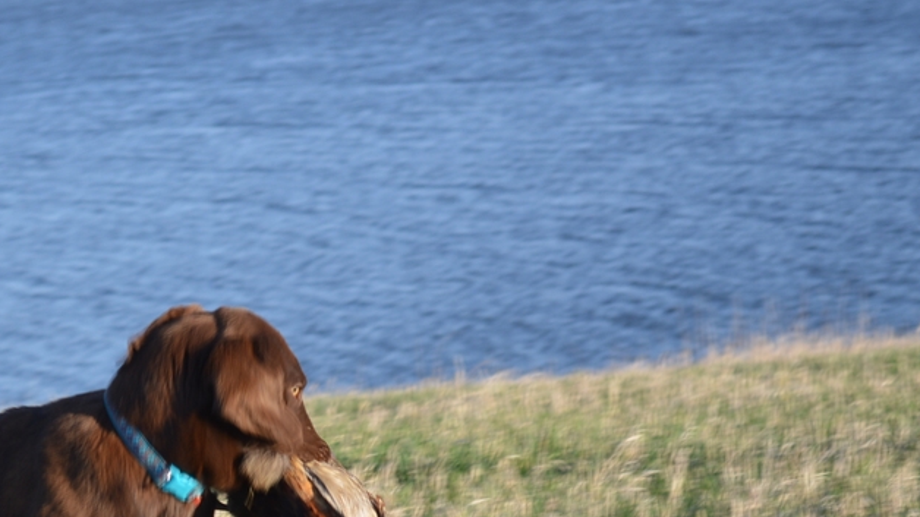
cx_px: 84
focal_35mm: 165
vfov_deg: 7.3
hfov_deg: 12.9
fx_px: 4024
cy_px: 441
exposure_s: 1/125
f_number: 5.6
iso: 100
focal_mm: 55
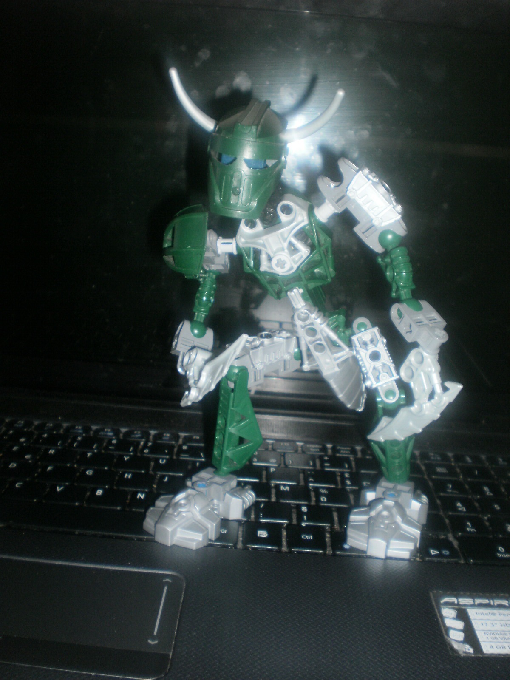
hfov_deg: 39.7
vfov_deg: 51.4
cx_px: 255
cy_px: 340
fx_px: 707
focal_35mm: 36
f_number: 3.1
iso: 125
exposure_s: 1/30
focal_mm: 6.3
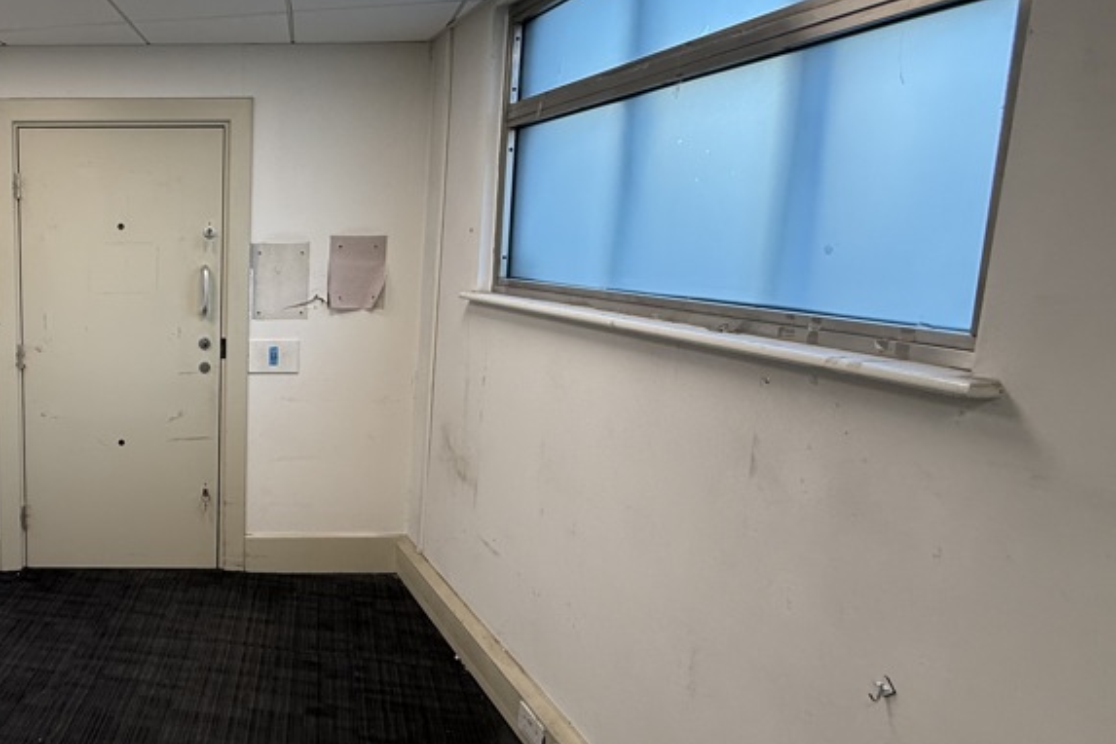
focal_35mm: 26
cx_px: 134
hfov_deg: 60.1
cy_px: 353
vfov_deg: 49.5
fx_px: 806
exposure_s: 1/100
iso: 80
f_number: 2.2
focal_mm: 2.22
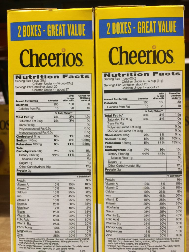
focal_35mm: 29
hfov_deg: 48.2
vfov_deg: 61.7
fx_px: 211
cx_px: 94
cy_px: 126
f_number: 2.2
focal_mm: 4.15
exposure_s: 1/30
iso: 100
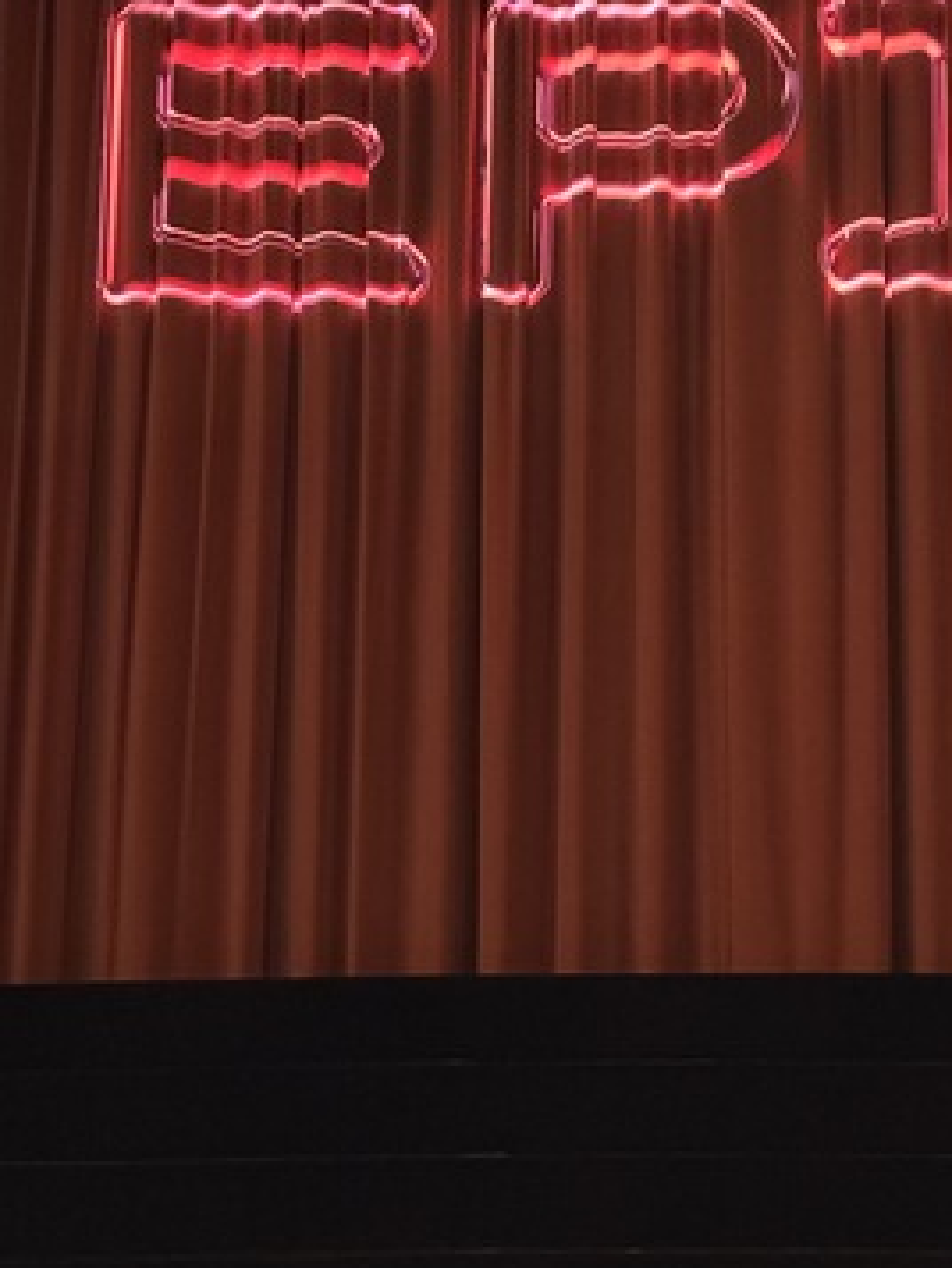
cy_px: 185
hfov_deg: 17.0
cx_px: 824
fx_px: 3152
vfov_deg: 22.3
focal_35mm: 86
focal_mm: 6.76
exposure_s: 1/17
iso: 1250
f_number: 1.78
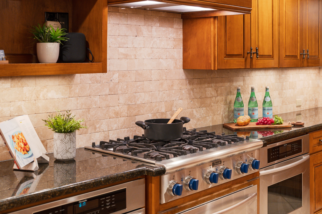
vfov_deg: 27.0
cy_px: 107
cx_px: 161
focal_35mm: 50
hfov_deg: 39.6
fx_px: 447
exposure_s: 1/30
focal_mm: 50
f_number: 4
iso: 1000
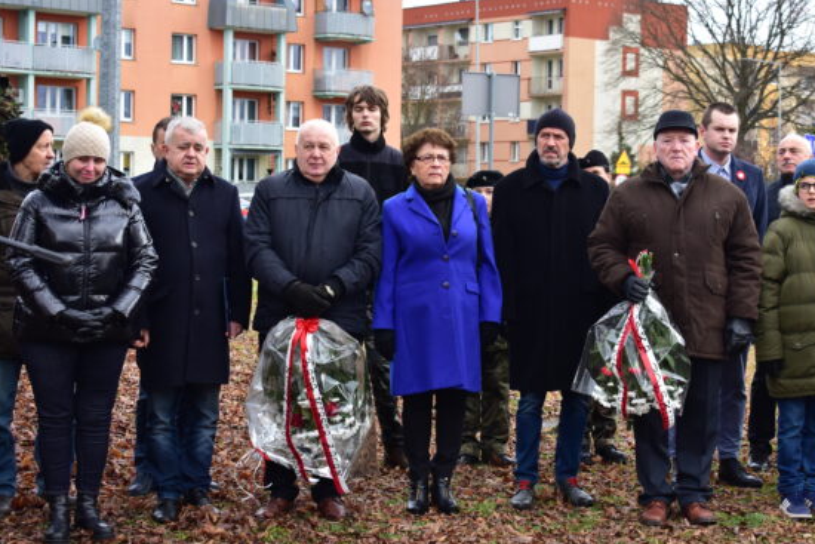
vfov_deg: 17.3
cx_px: 465
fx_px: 1789
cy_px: 262
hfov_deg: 25.6
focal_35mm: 79
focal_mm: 46
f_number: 5.3
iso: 500
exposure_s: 1/160
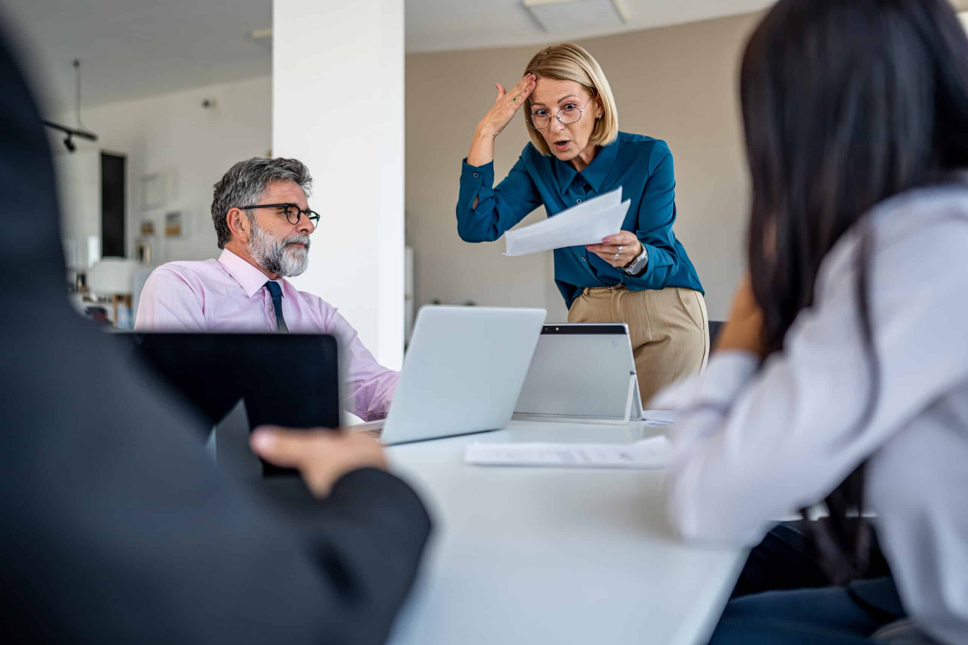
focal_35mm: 35
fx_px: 941
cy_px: 322
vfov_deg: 37.9
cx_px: 484
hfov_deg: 54.4
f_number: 1.4
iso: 100
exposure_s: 1/640
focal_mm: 35
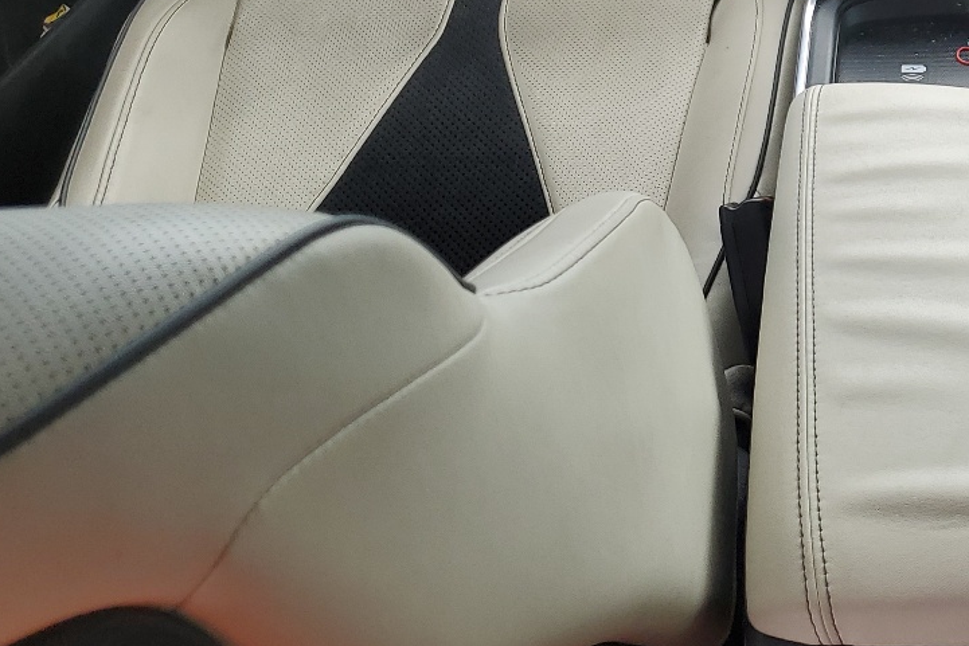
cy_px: -28
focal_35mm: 60
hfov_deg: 31.5
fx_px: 1615
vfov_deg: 21.7
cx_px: 906
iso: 50
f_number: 1.5
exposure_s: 1/217
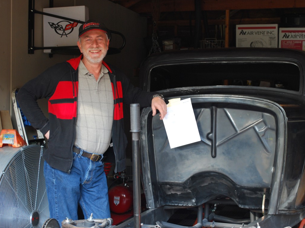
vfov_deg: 22.6
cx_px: 169
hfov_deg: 29.8
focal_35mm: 65
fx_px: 573
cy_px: 114
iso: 400
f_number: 5.3
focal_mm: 40
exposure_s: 1/30
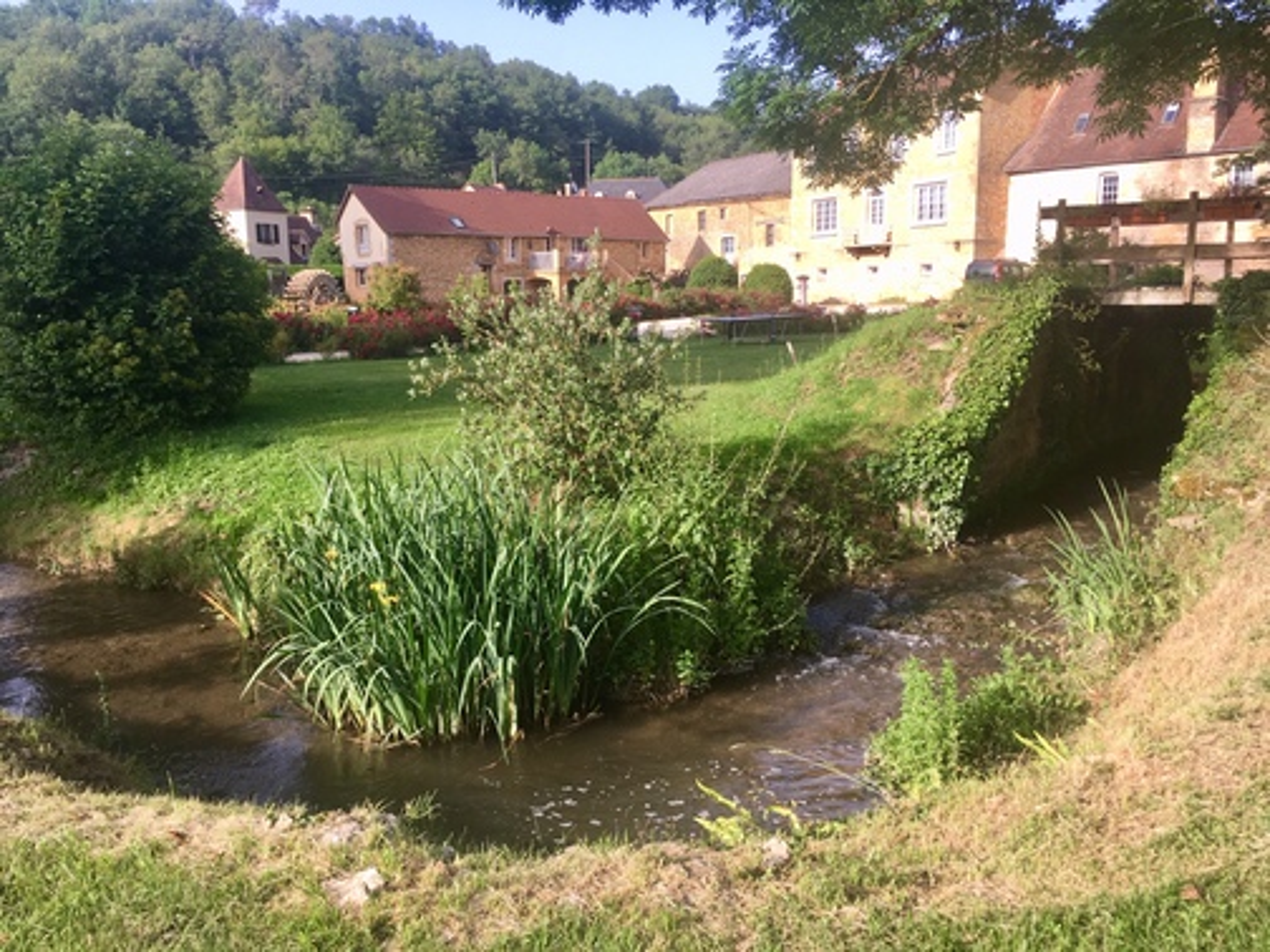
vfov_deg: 48.2
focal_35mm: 29
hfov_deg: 61.7
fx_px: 1064
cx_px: 635
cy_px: 476
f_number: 2.2
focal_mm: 4.15
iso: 25
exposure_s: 1/416
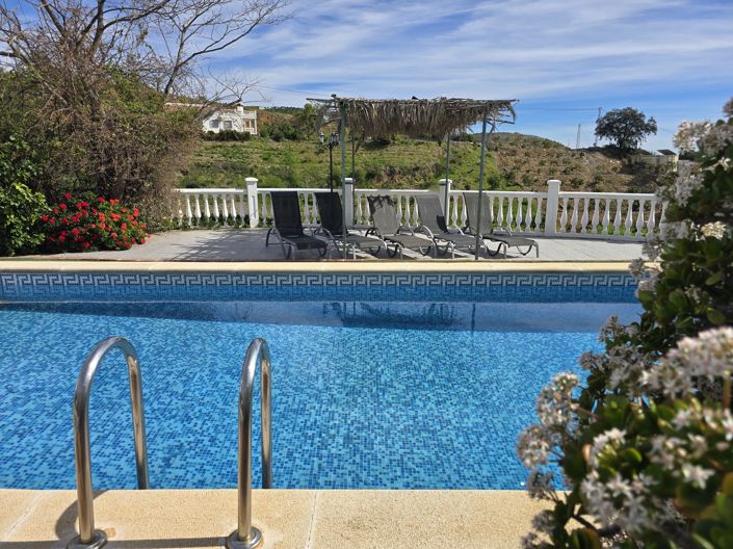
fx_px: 487
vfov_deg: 58.8
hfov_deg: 74.0
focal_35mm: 23
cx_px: 366
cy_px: 274
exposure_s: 1/1176
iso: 12
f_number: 1.7
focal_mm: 6.3
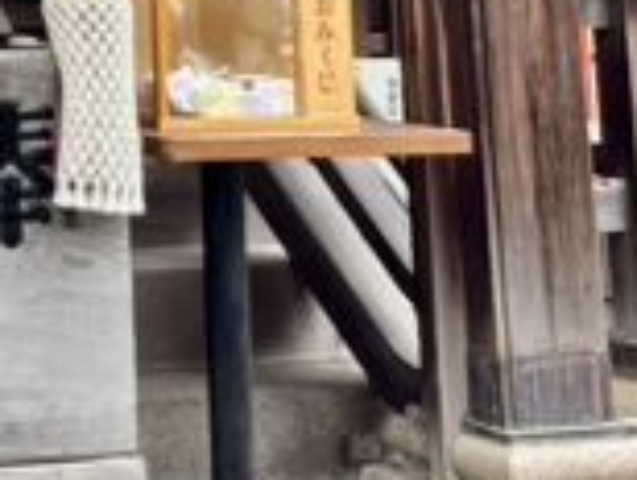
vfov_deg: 11.7
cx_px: -542
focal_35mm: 118
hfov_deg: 14.5
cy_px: -366
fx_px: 2175
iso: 50
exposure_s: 1/351
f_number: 1.6
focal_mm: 5.96
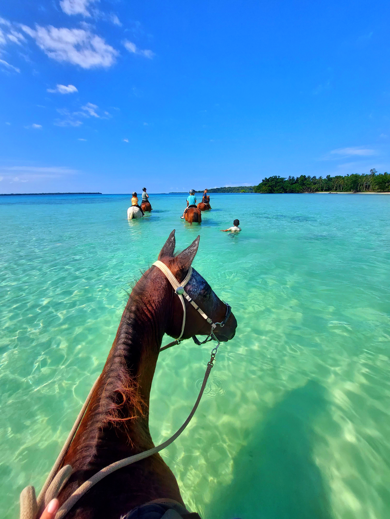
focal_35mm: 13
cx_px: 195
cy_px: 260
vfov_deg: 106.2
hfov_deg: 89.9
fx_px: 195
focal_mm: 1.74
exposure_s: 1/2500
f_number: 2.2
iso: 50
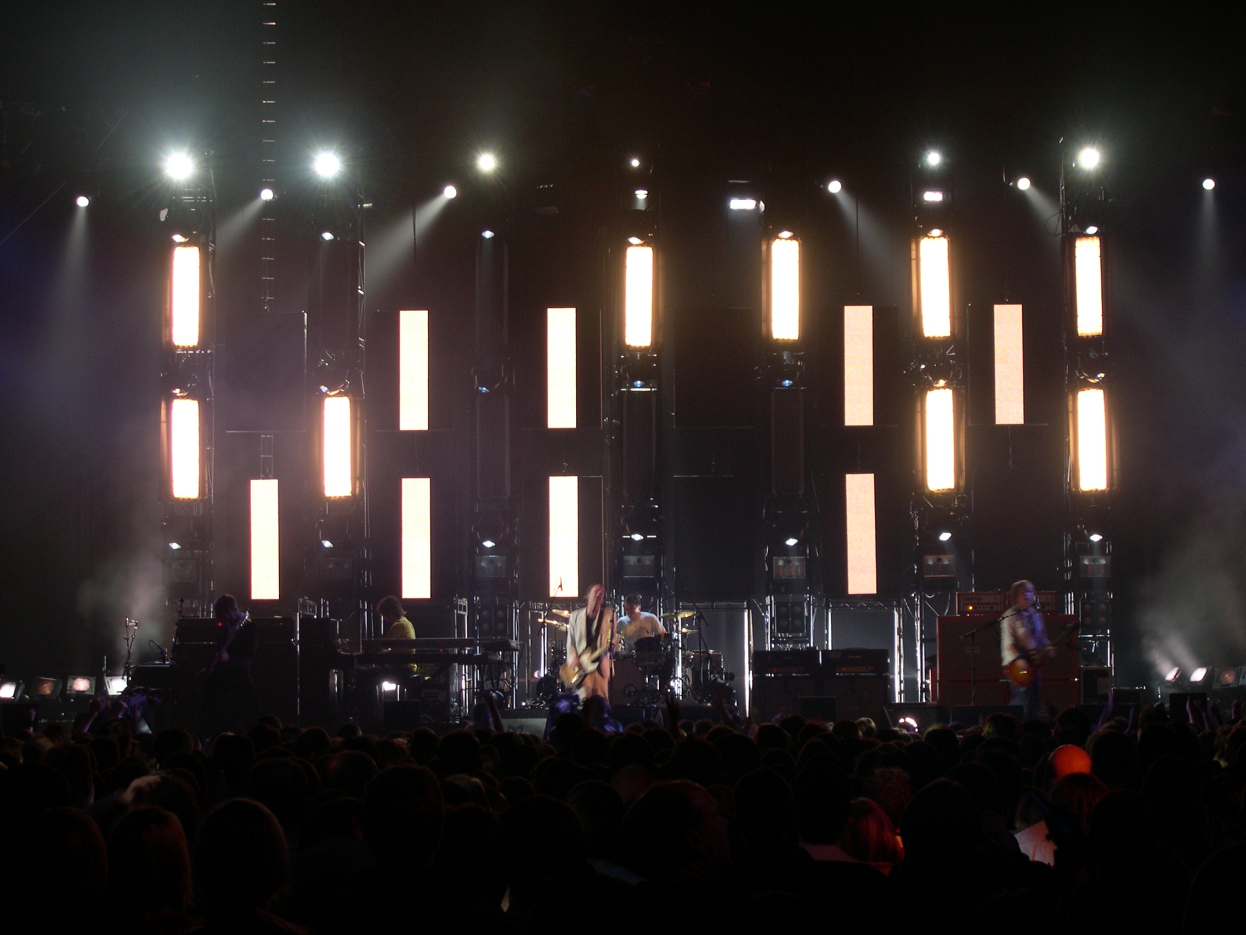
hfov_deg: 17.3
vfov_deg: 13.0
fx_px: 4103
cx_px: 623
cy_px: 468
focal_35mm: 114
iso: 100
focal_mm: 24
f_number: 4.9
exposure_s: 1/16.6
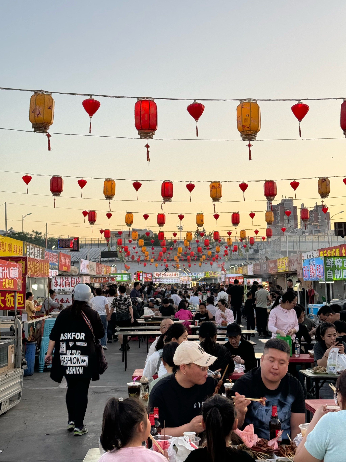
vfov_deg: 39.7
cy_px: 231
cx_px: 173
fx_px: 640
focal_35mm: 48
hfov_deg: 30.3
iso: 64
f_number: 1.78
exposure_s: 1/558
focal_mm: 6.76
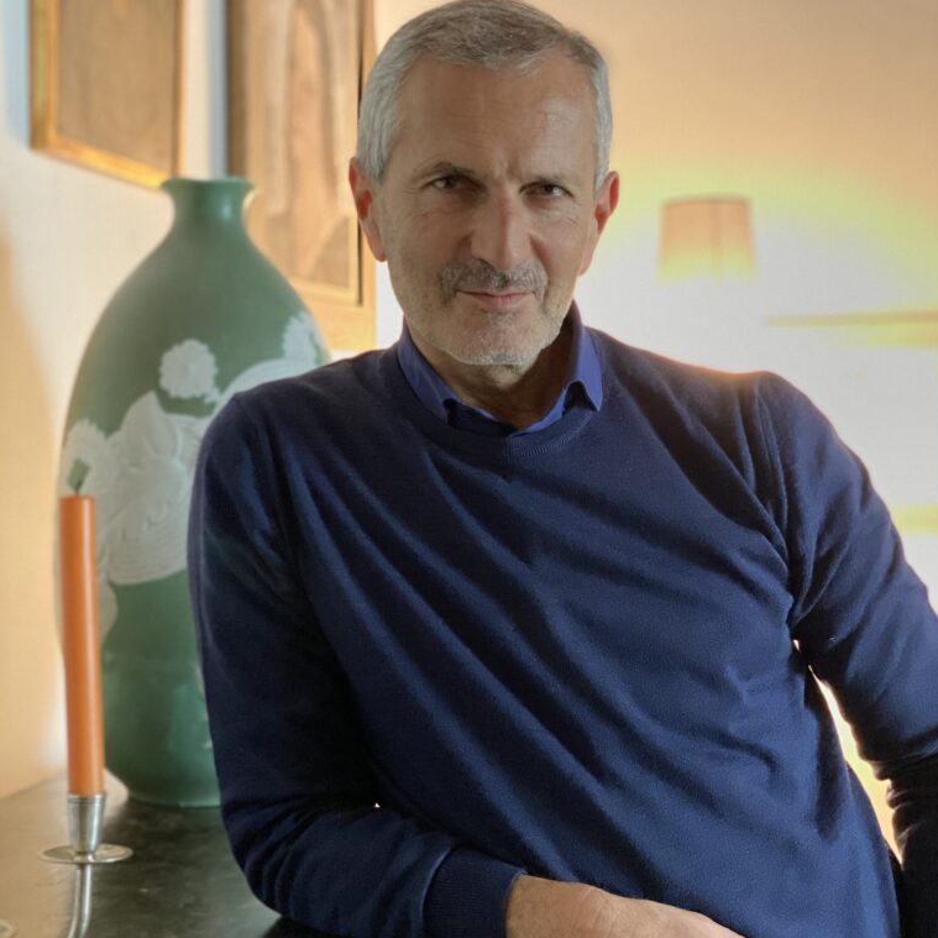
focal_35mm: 62
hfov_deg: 27.7
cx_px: 472
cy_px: 465
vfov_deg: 27.7
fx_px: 1901
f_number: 2
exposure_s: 1/14
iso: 400
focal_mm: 6
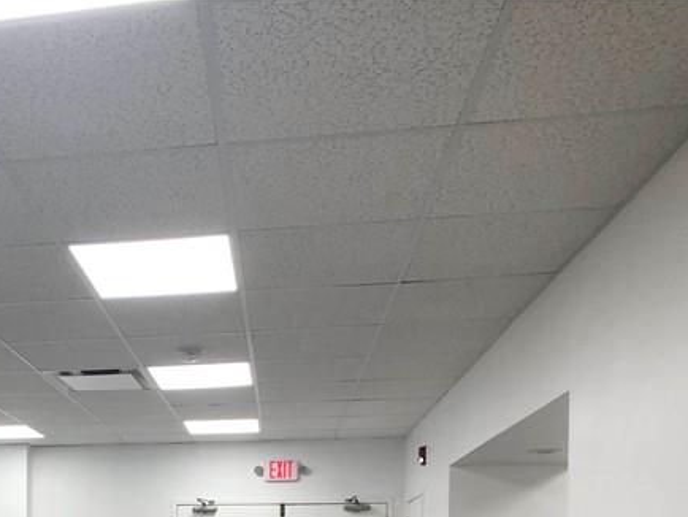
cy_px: 606
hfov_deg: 28.7
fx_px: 1312
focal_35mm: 66
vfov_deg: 20.9
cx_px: 132
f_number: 1.8
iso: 25
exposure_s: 1/40
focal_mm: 4
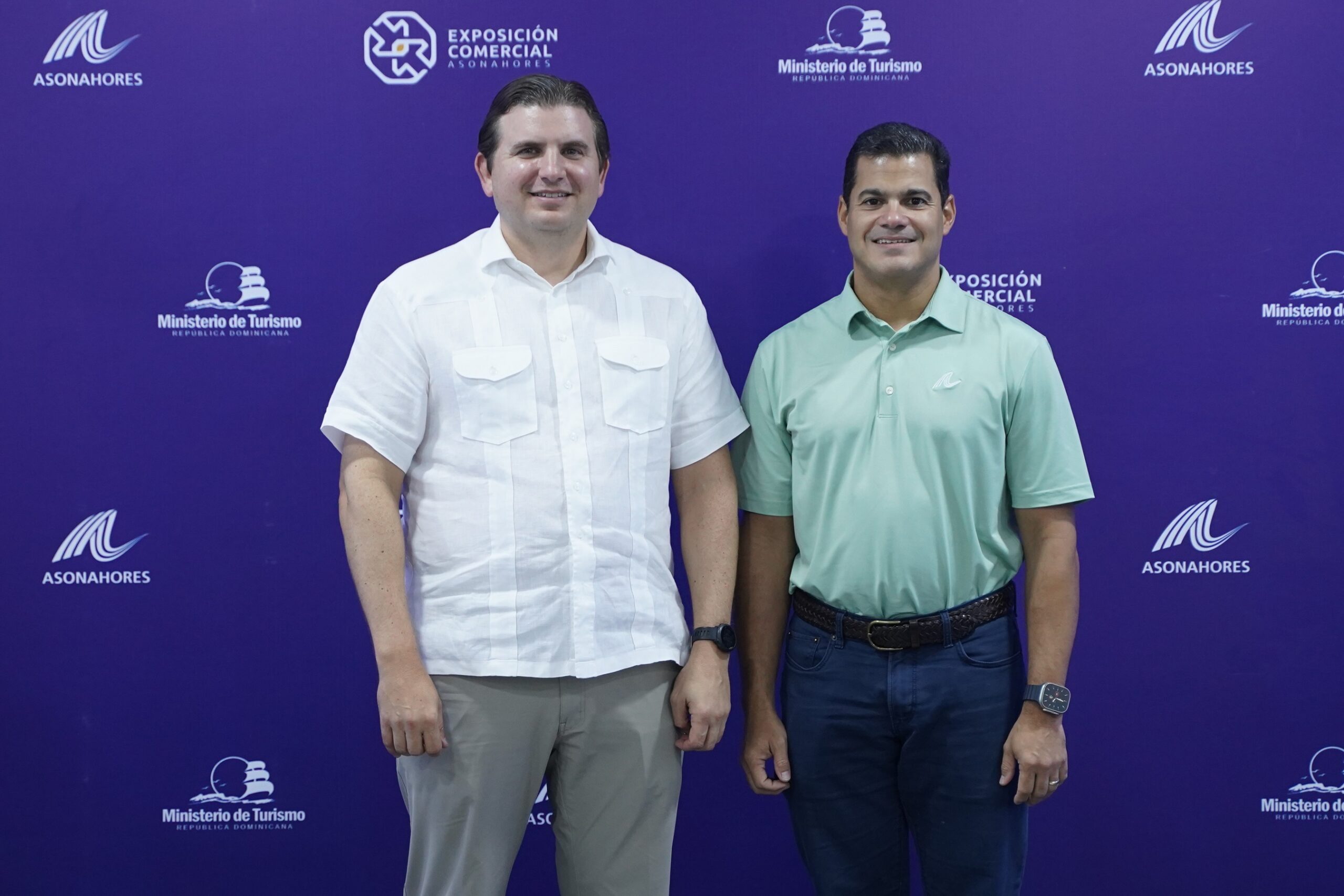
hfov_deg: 23.1
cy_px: 448
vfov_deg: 15.5
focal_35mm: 88
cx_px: 672
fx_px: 3285
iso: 2000
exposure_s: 1/250
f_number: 2.8
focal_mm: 59
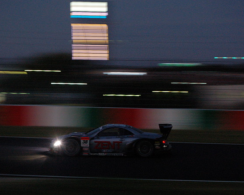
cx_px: 130
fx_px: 719
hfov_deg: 19.2
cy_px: 101
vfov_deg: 15.5
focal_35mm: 100
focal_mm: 55
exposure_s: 1/30
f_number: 8
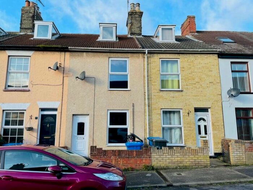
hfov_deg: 67.3
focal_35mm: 26
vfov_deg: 53.1
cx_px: 126
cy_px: 95
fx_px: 190
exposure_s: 1/1366
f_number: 1.6
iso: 32
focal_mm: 4.2
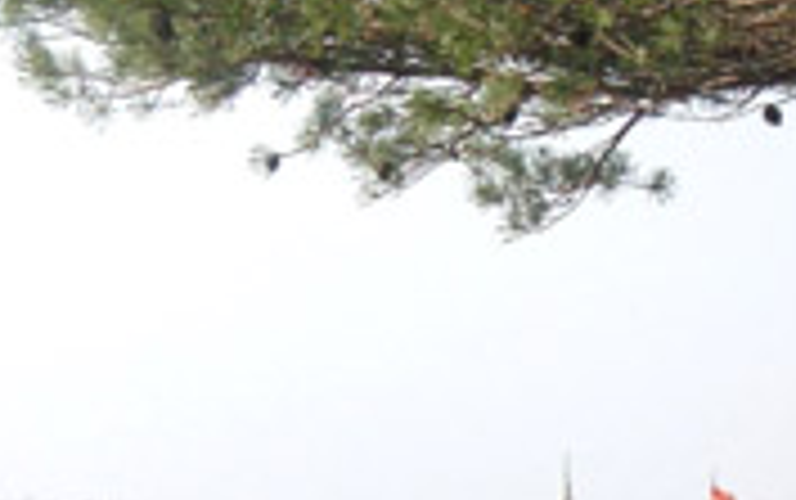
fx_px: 5689
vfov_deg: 5.0
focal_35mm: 262
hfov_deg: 8.0
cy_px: 833
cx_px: 438
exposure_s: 1/250
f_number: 3.9
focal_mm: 13.2
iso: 50
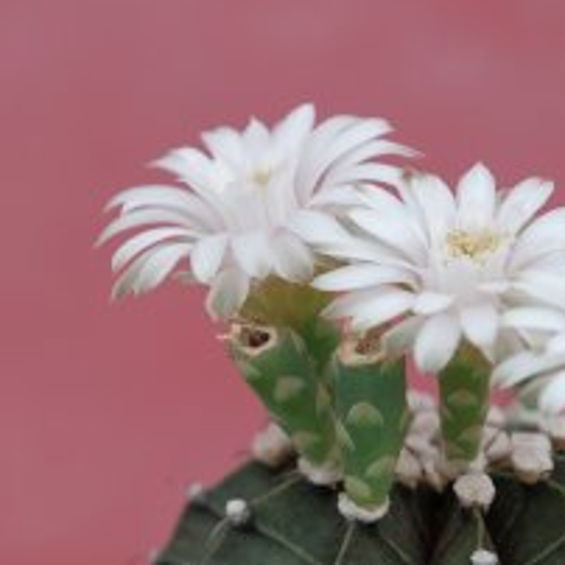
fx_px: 3804
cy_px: 439
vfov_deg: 8.5
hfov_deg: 8.5
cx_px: 185
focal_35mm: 206
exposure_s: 1/600
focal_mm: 53.3
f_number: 2.8
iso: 200
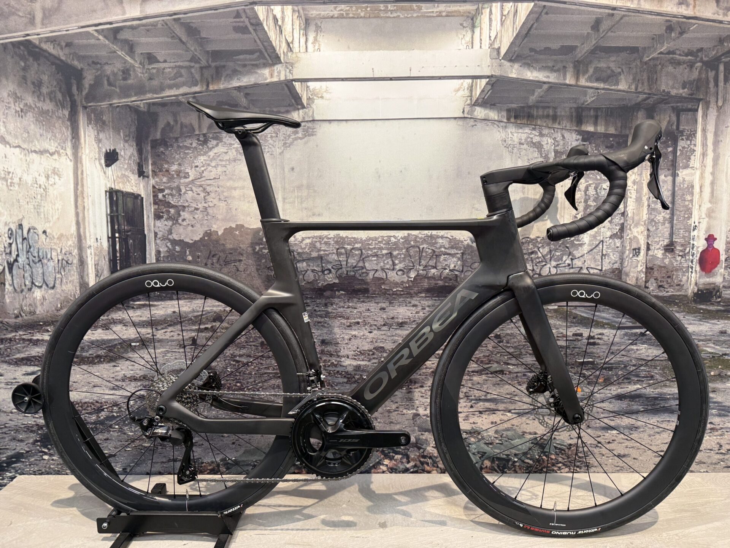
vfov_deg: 56.8
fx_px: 506
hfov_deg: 71.6
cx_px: 365
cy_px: 274
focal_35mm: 24
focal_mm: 6.76
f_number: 1.78
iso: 160
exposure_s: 1/100
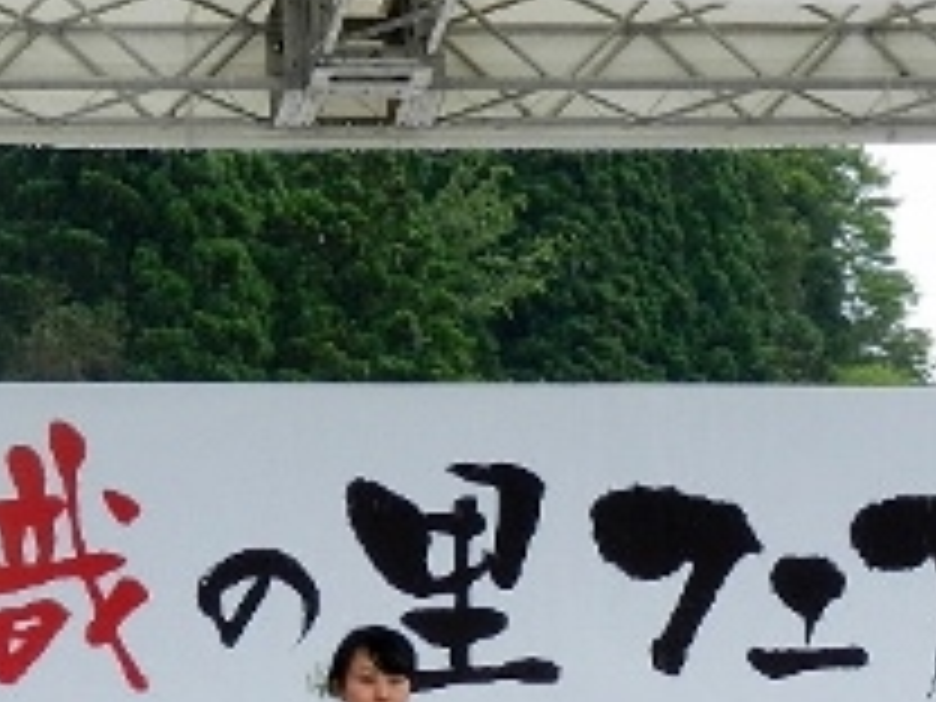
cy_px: 432
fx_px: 7571
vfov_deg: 5.3
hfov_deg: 7.0
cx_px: -180
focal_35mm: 280
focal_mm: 16.3
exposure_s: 1/500
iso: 160
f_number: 4.9
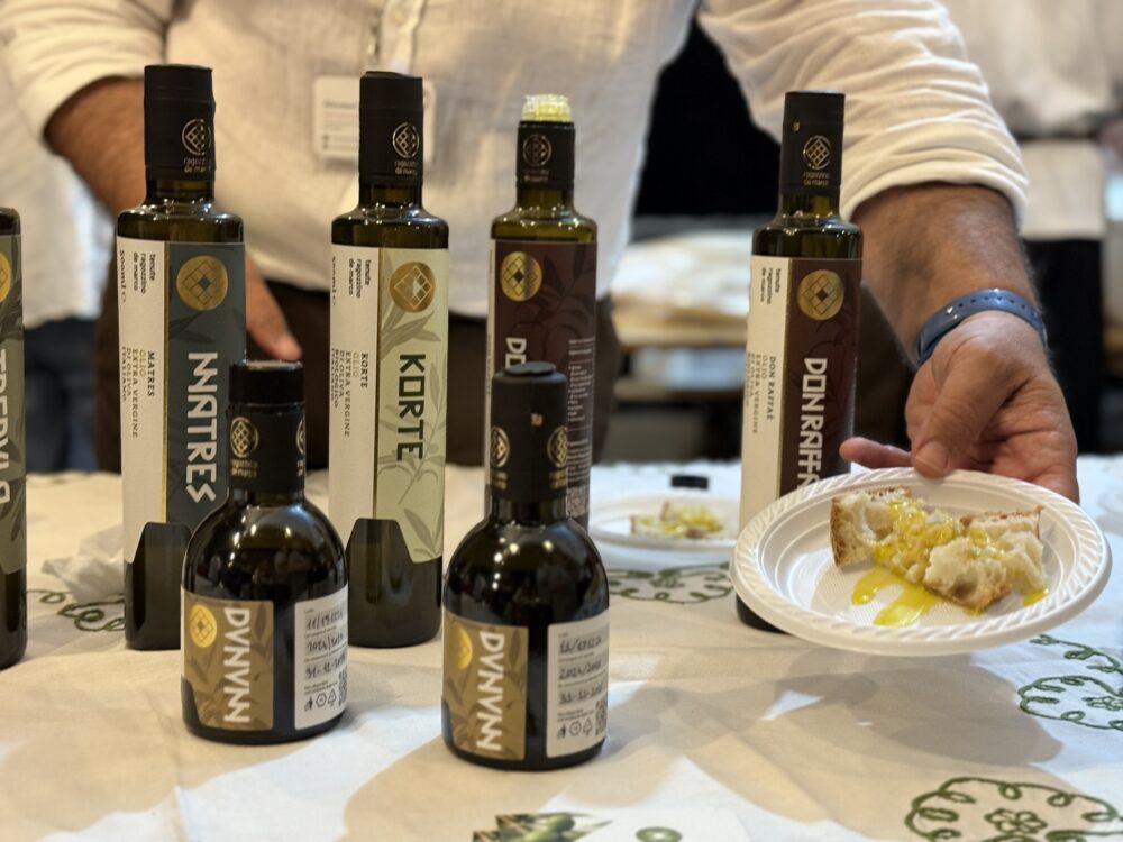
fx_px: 1557
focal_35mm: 48
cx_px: 562
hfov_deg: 39.7
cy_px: 421
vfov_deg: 30.3
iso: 250
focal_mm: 6.76
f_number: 1.78
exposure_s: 1/33
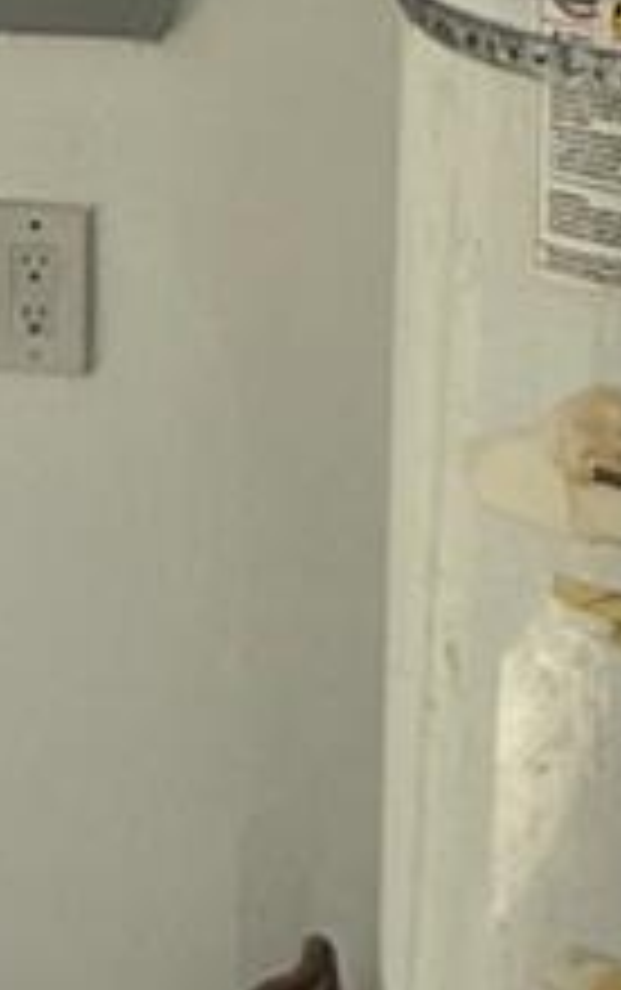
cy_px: -166
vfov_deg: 19.5
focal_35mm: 101
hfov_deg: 12.6
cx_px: -191
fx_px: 2728
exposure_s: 1/590
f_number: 2.2
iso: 50
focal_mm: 2.22
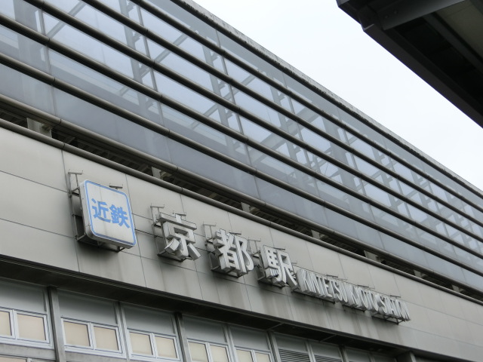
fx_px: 837
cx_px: 242
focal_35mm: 60
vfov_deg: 24.4
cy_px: 181
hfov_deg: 32.2
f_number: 5
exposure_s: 1/125
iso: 100
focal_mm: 10.7
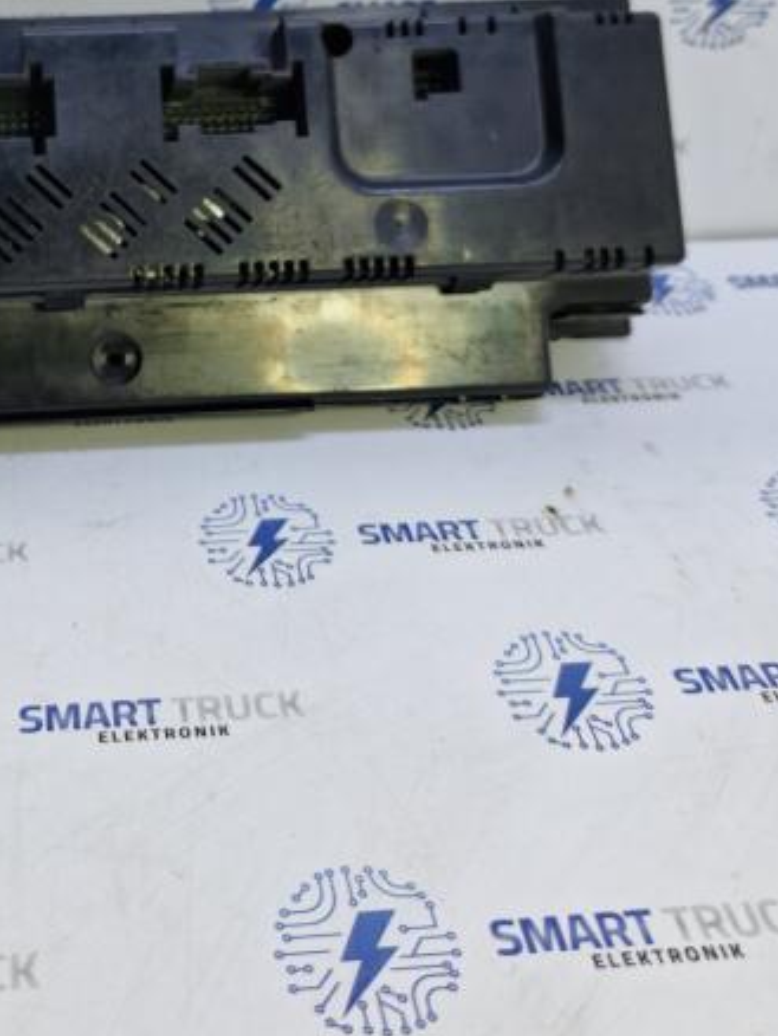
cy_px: 225
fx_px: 1257
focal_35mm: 42
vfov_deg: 43.0
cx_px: 116
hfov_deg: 33.0
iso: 80
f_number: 1.8
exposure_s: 1/50
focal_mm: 5.54
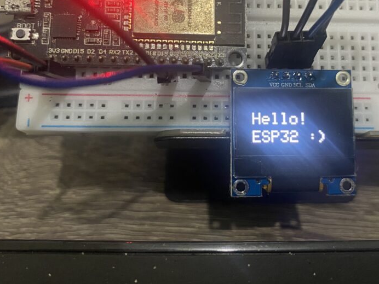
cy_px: 93
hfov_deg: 49.8
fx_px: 405
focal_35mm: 37
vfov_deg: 38.2
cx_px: 231
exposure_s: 1/24
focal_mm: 4.25
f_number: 1.8
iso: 640
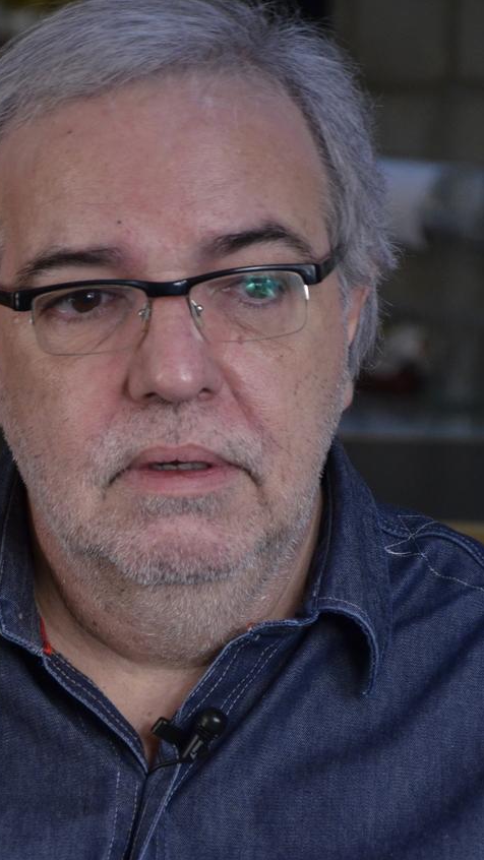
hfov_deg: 6.0
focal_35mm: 202
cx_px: 262
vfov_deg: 10.7
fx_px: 4603
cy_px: 430
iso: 1000
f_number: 5.6
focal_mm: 85
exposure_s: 1/100
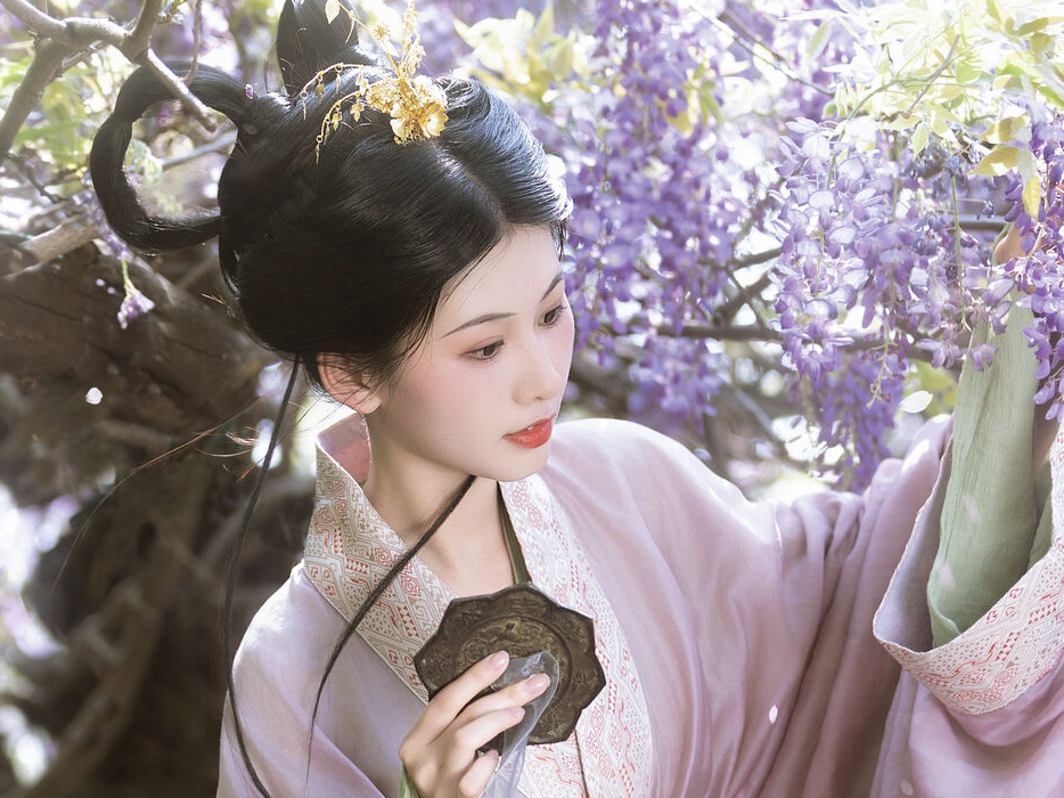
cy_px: 675
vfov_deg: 10.6
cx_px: 452
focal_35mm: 139
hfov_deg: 14.2
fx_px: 4271
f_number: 2.8
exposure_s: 1/320
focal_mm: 75
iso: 100
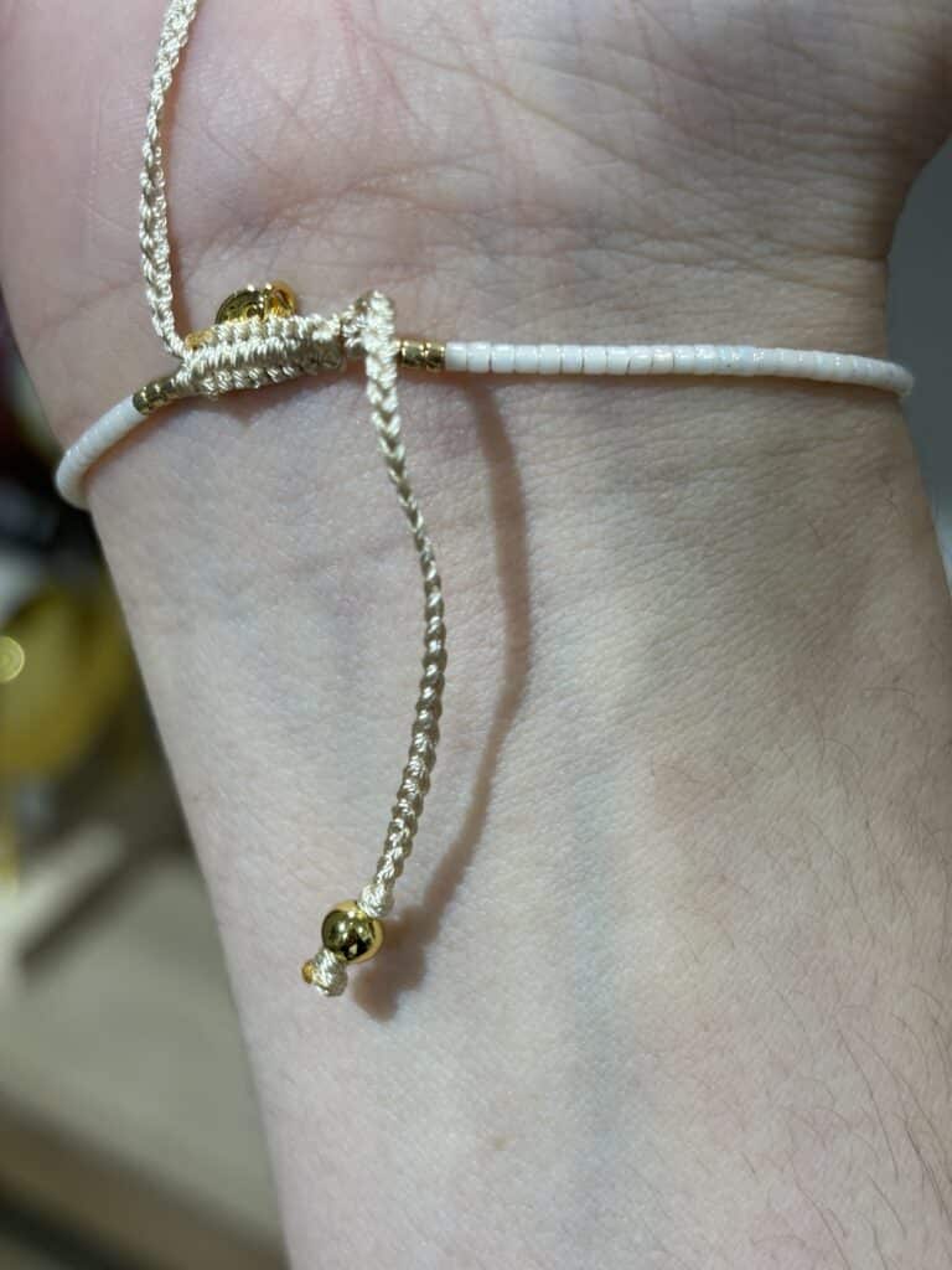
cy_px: 635
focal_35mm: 52
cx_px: 476
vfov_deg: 36.8
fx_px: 1907
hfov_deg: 28.0
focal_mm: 5.96
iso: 40
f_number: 1.6
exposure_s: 1/100
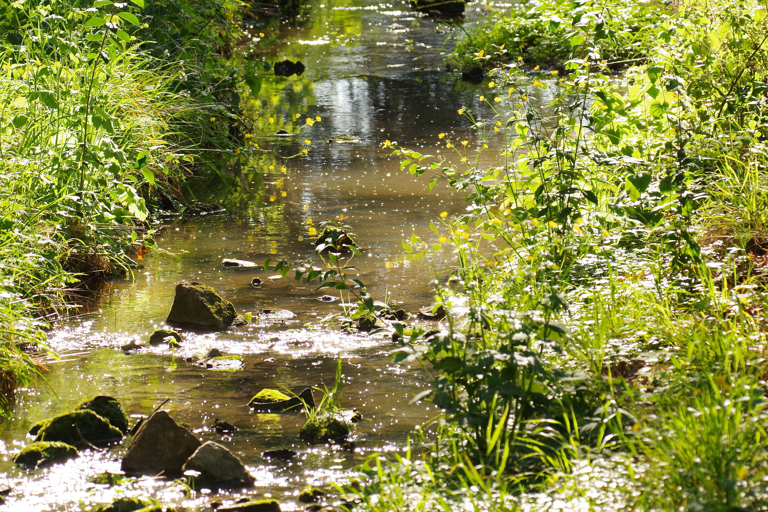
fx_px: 6847
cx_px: 384
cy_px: 256
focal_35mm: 321
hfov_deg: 6.4
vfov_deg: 4.3
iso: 400
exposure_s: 1/100
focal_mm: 210
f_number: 8
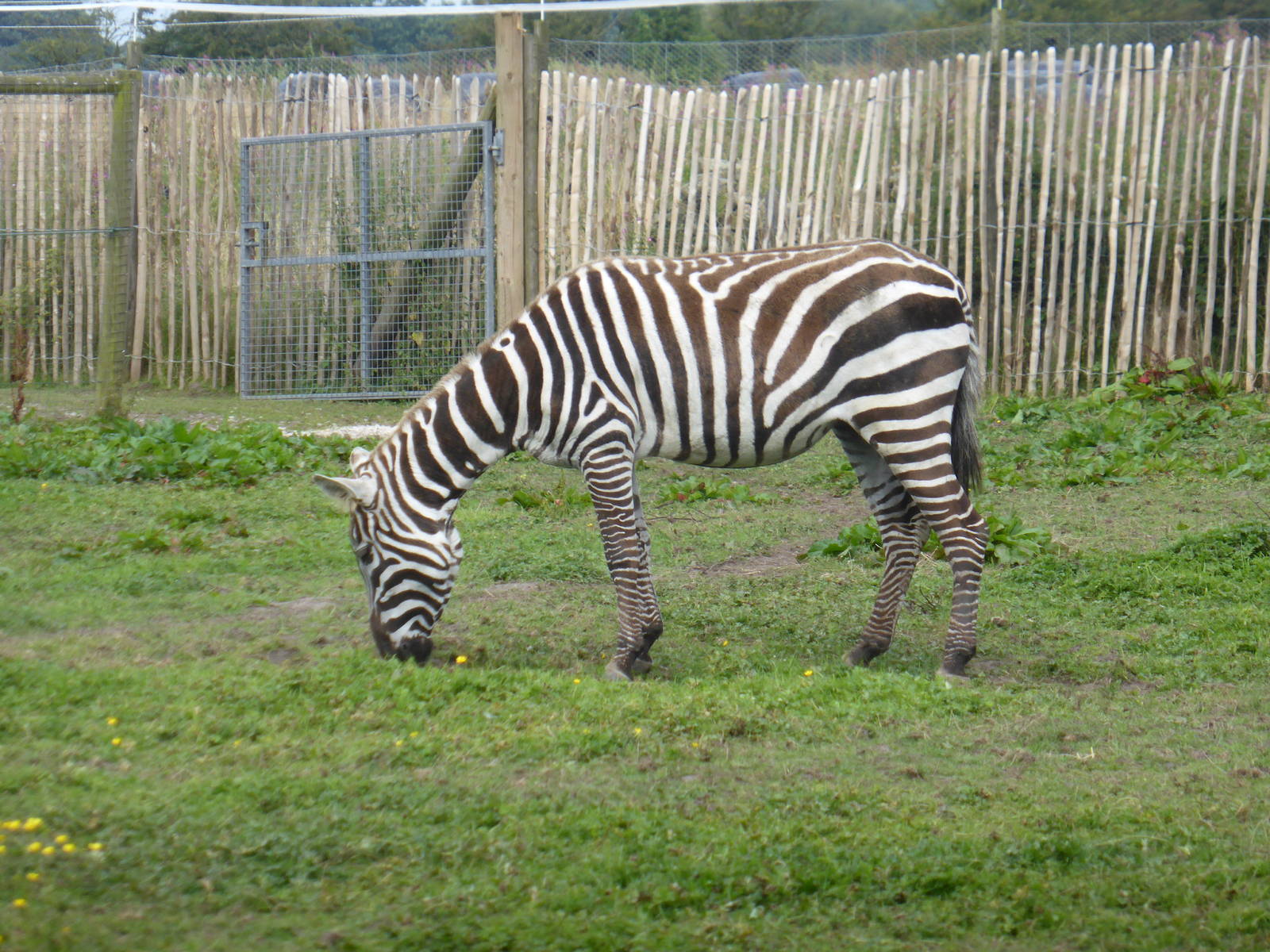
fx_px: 9356
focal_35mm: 255
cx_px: 635
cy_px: 476
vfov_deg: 5.8
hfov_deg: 7.8
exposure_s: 1/200
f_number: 5.6
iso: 100
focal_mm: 41.3
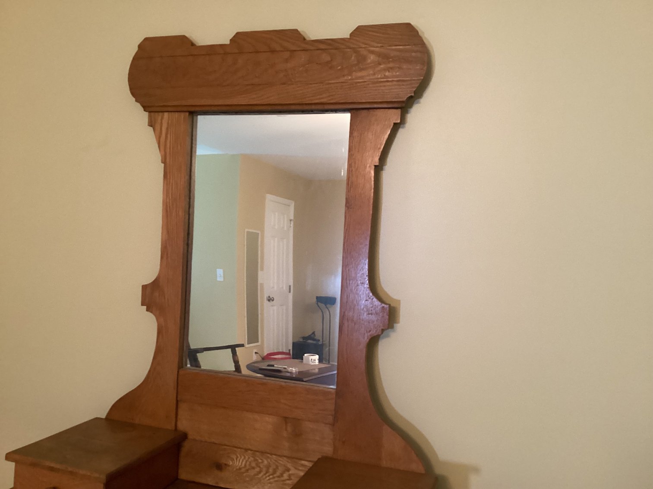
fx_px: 585
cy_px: 244
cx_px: 326
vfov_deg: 45.4
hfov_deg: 58.3
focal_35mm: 31
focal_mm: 3.3
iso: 320
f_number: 2.4
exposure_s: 1/25
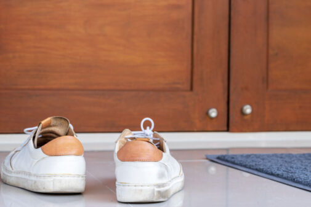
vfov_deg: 15.4
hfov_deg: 22.9
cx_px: 156
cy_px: 104
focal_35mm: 89
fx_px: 769
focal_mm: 89
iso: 160
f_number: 10
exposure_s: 1/20
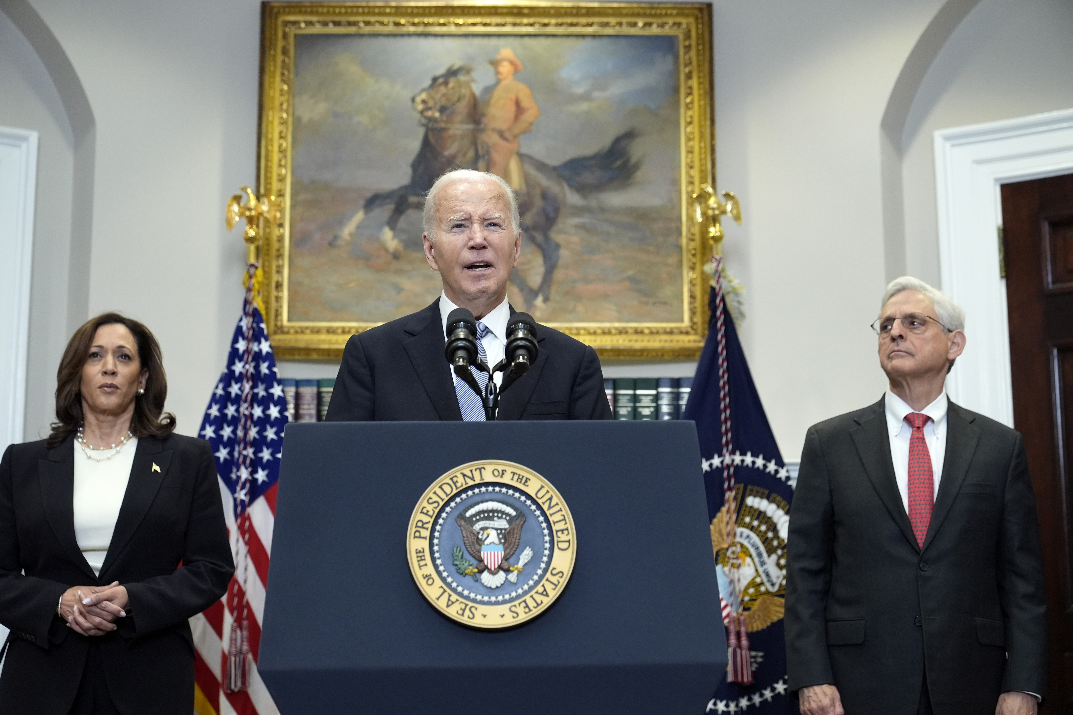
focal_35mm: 54
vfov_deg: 25.1
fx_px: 1609
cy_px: 358
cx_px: 536
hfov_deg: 36.9
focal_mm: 54
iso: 2500
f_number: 3.2
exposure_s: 1/200
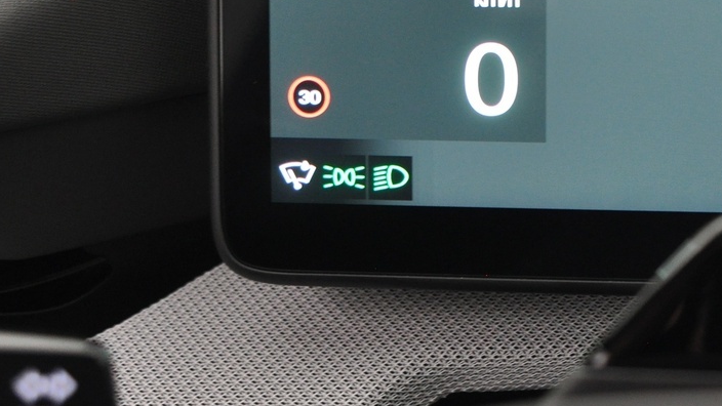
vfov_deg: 13.8
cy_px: 31
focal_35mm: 87
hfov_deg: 23.2
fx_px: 1666
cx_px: 768
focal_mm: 24
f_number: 3.5
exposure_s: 1/50
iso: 800
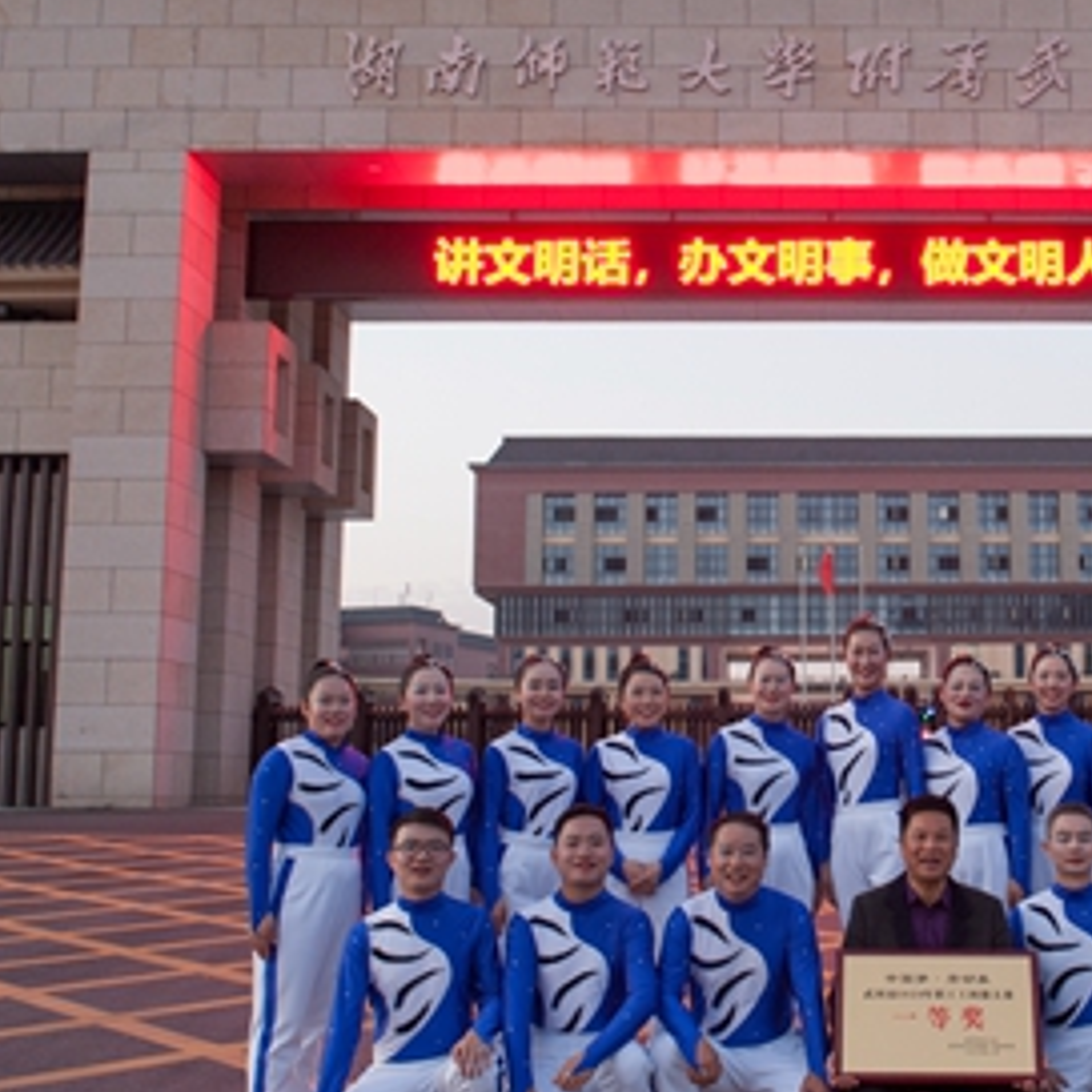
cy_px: 544
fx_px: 1606
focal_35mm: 45
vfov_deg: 37.6
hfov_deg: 36.4
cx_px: 863
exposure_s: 1/80
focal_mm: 24
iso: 1250
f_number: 5.6
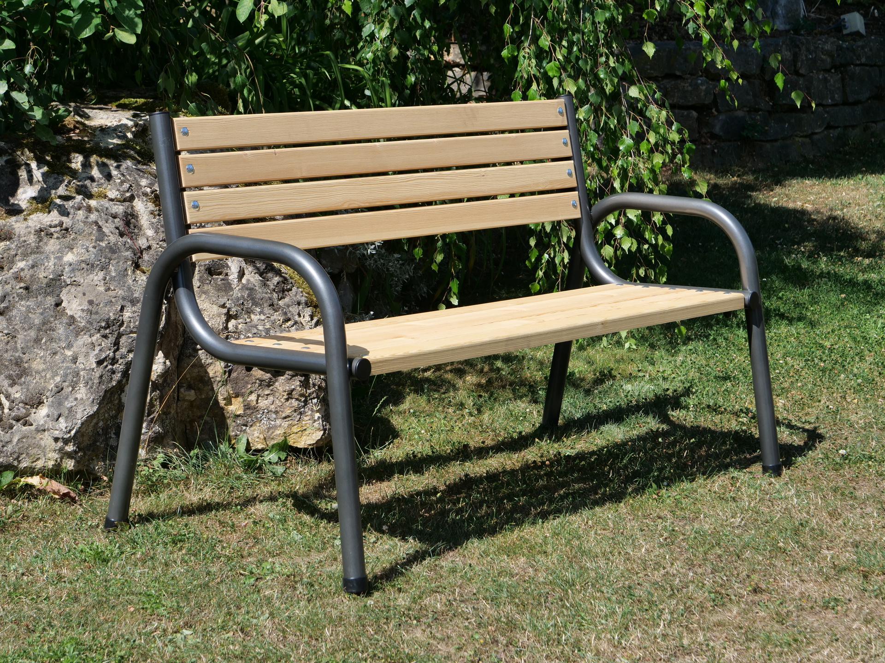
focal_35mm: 92
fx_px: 2352
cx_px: 442
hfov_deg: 21.3
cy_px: 332
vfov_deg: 16.1
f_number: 7.1
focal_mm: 46
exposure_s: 1/500
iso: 200
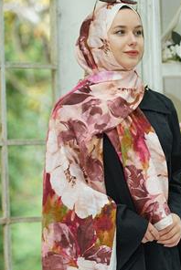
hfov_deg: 7.6
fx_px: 1354
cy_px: 160
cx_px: 117
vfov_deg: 11.4
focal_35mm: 180
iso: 400
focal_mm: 115
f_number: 3.5
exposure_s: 1/100
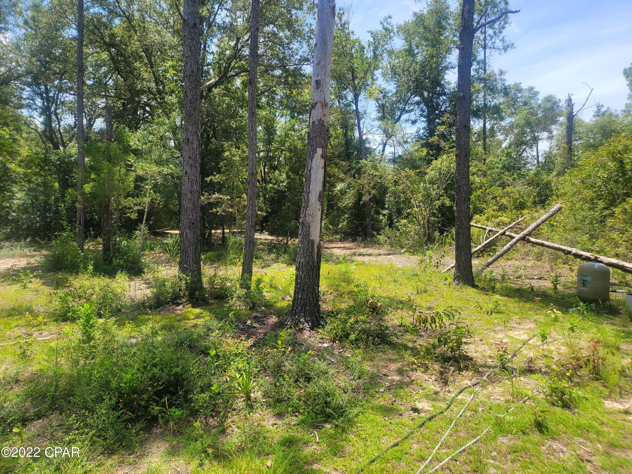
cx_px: 316
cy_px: 237
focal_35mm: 26
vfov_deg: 53.1
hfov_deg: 67.3
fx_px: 475
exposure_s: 1/1265
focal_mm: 5
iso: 40
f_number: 1.8
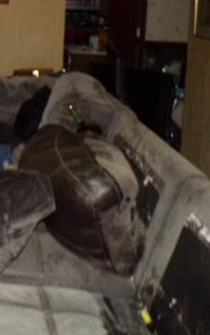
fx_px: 586
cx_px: -81
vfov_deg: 30.3
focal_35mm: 64
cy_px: 23
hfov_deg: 18.5
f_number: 3
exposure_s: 1/60
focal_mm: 4.3
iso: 250
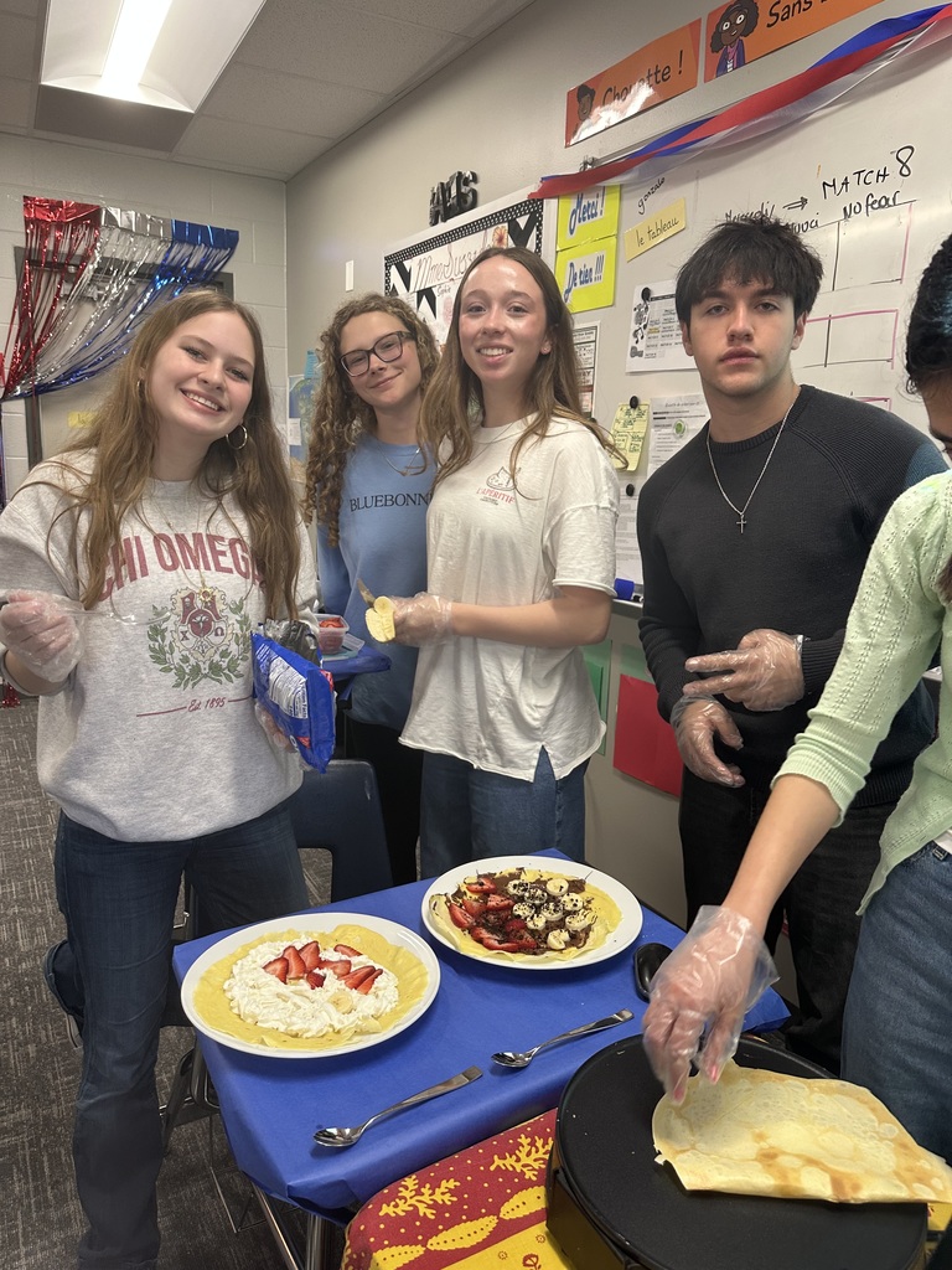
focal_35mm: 24
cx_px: 476
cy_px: 635
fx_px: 880
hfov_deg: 56.8
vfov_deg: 71.6
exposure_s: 1/60
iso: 160
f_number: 1.78
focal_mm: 6.86
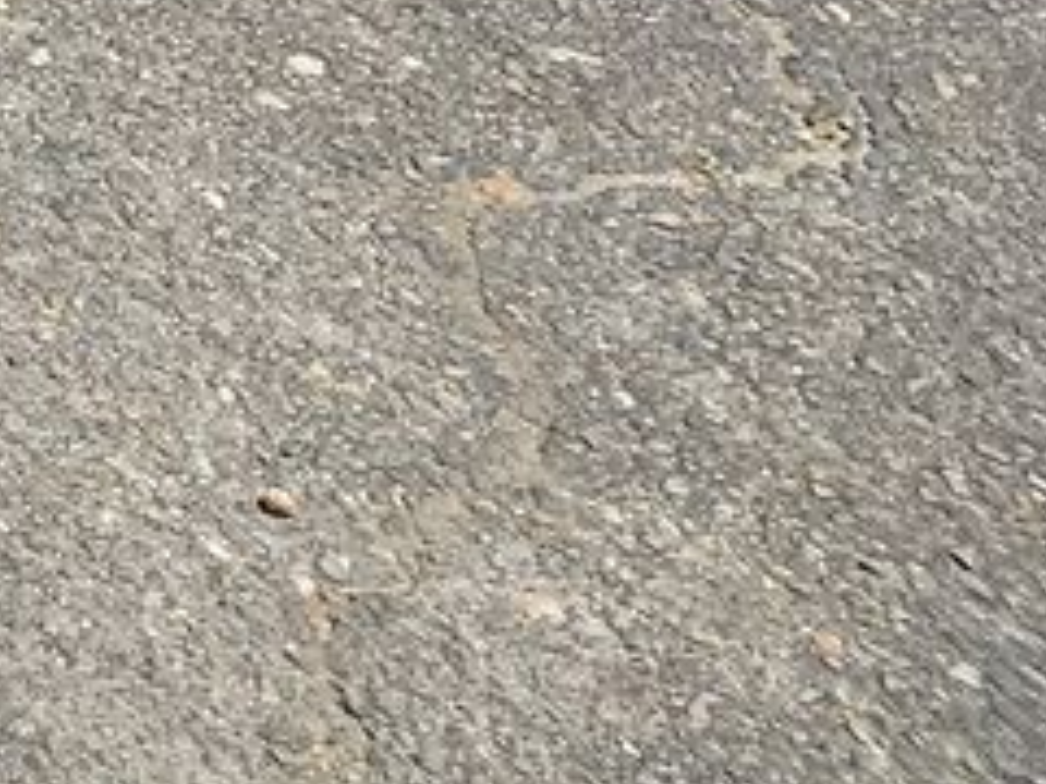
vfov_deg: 7.8
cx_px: -2415
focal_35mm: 160
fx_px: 4835
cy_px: -1703
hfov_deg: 9.1
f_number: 1.8
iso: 50
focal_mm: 6.7
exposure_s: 1/671
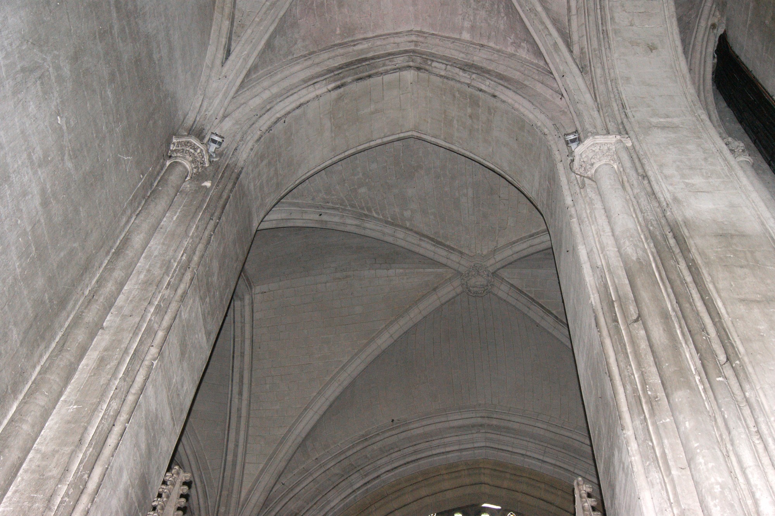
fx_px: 839
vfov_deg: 34.2
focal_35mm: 39
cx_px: 388
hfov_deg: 49.6
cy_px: 258
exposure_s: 1/60
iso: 400
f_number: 5.6
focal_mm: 26
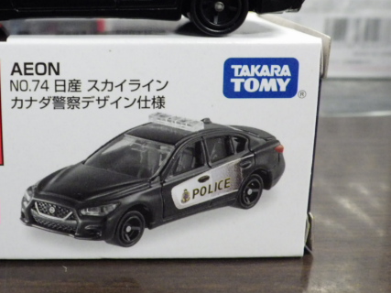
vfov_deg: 28.2
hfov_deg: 36.7
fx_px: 576
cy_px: 77
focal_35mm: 51
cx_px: 103
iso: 800
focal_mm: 6.2
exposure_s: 1/30
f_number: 3.4
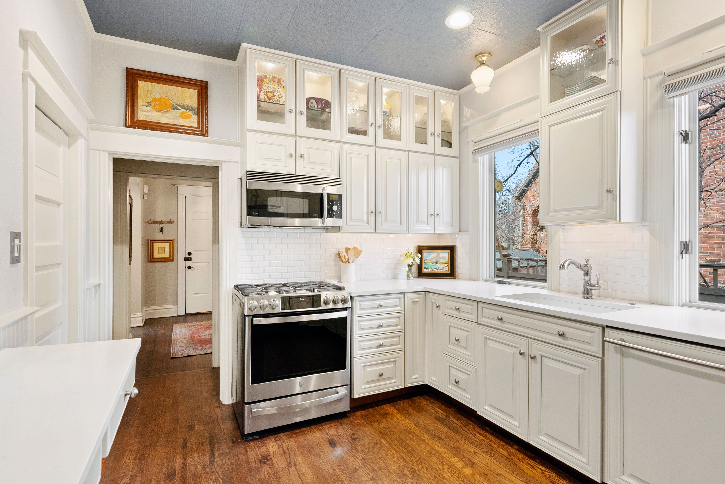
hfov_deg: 90.0
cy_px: 242
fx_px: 363
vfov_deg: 67.5
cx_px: 362
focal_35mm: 18
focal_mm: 18
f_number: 8
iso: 800
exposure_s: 1/10
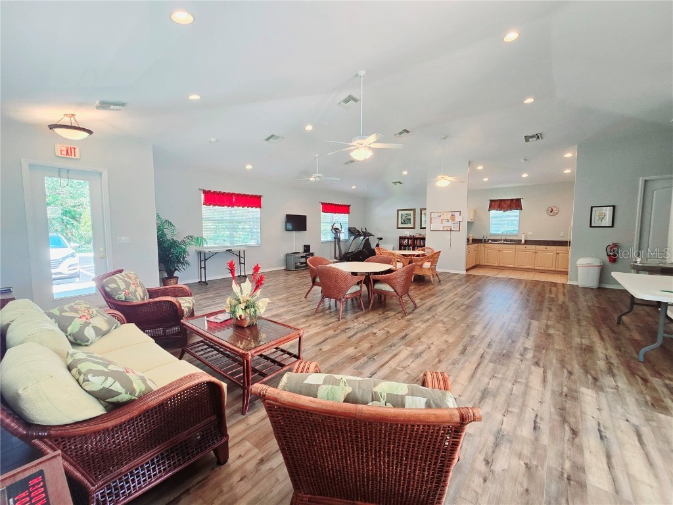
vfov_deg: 89.9
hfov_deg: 106.2
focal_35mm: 13
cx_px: 336
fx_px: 253
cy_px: 252
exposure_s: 1/60.2
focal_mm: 2.2
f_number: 2.2
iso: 80
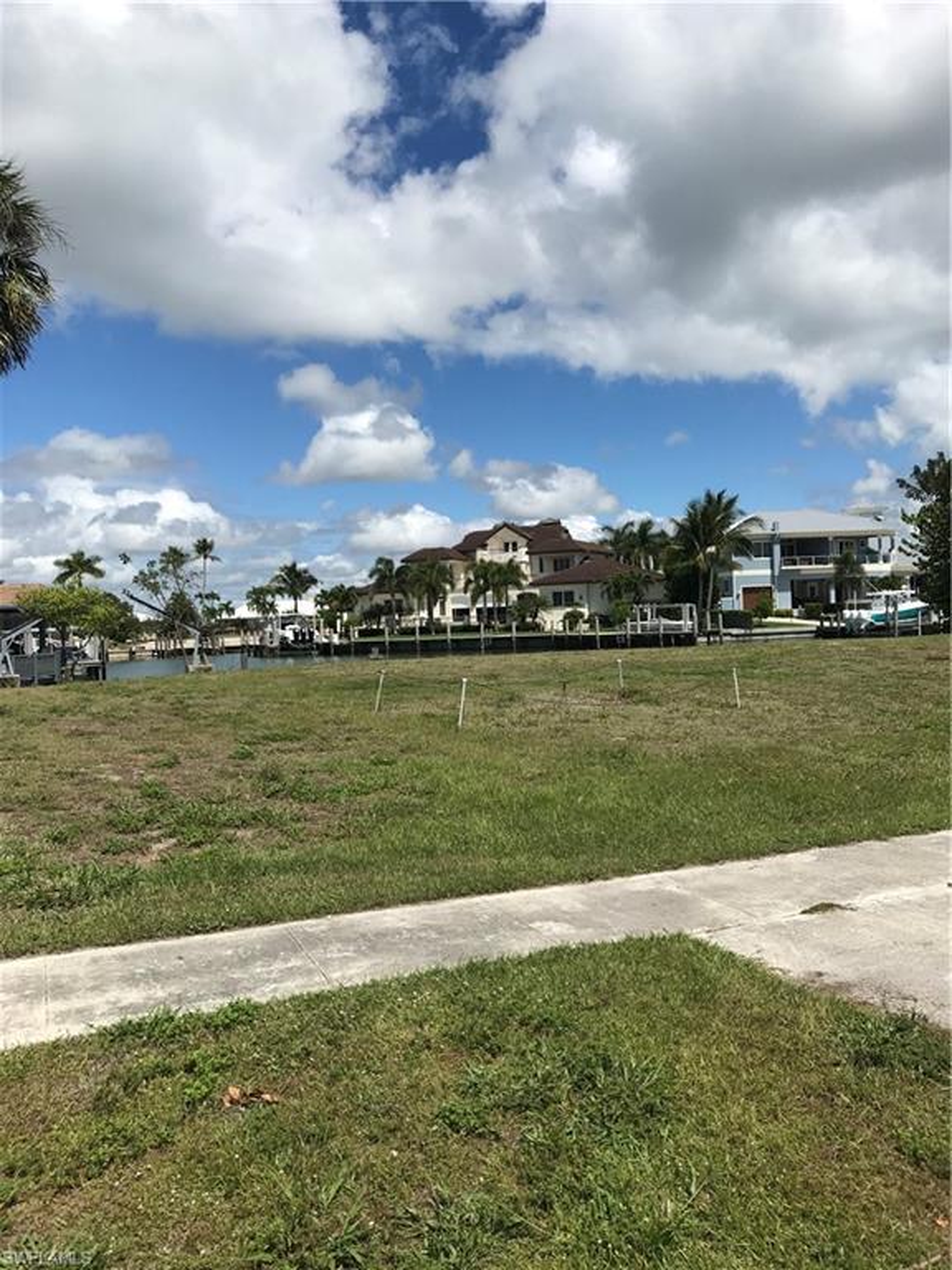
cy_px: 635
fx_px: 1027
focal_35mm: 28
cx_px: 476
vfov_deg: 63.4
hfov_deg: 49.7
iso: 20
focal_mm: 3.99
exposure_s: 1/4808
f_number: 1.8
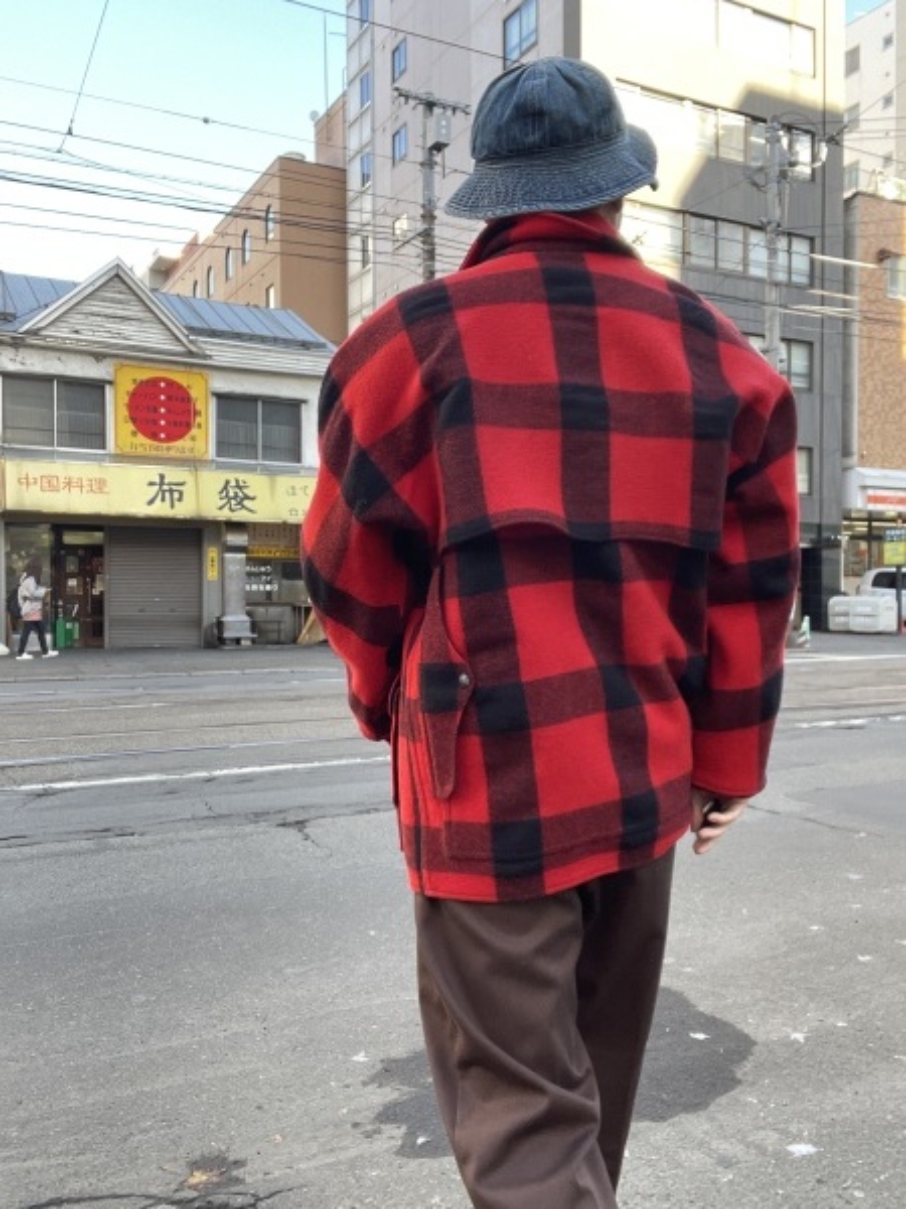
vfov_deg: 60.0
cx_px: 453
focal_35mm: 30
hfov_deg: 46.8
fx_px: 1047
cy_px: 604
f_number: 2.2
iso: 64
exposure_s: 1/121
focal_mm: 2.71
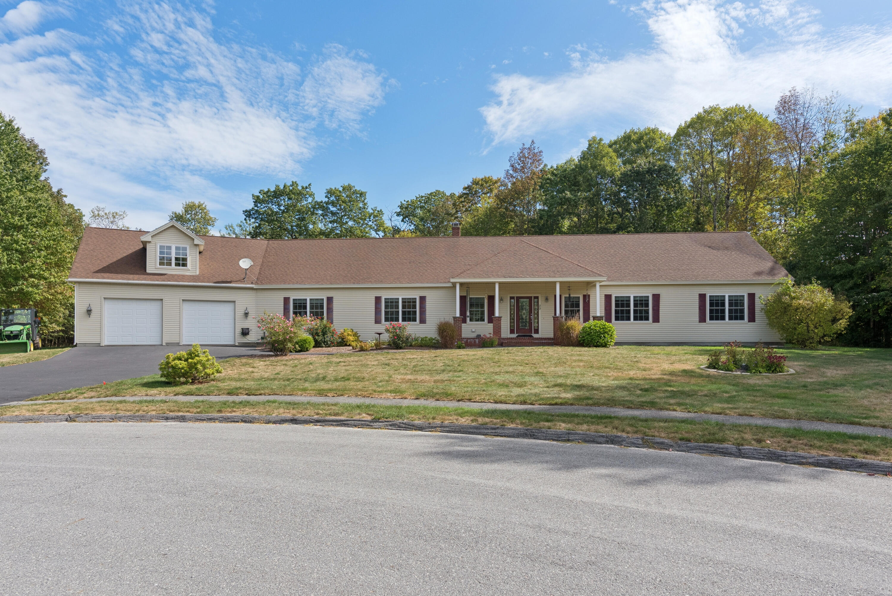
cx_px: 446
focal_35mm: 21
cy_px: 298
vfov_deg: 59.5
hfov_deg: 81.2
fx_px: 521
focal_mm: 21
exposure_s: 1/800
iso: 320
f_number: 7.1
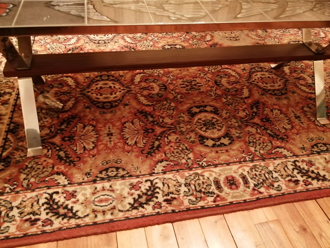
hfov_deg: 59.9
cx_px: 172
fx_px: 286
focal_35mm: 30
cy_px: 112
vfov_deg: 46.7
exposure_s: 1/12.5
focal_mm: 3.46
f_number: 1.8
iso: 800
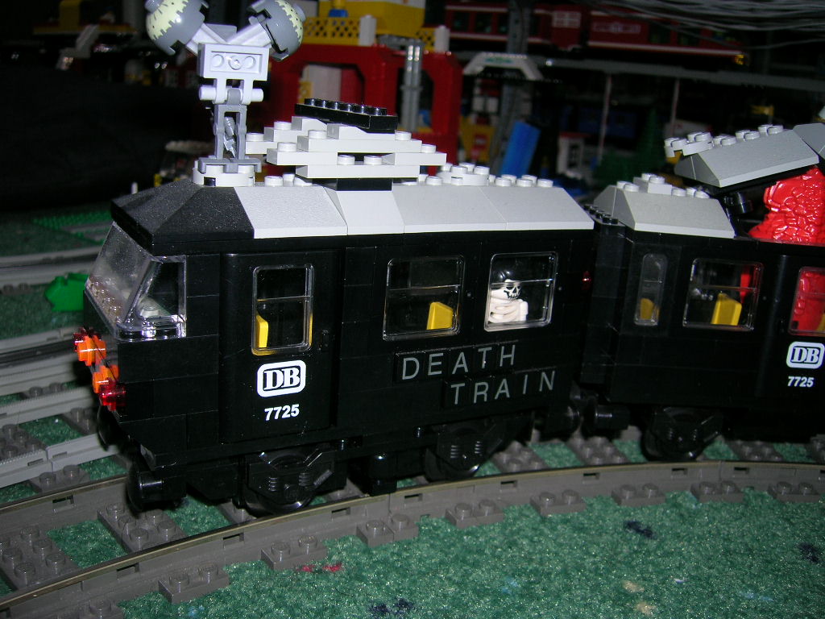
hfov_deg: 54.0
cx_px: 412
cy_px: 310
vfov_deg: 41.8
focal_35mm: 34
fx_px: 810
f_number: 2.9
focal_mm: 5.7
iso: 50
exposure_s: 1/60.1
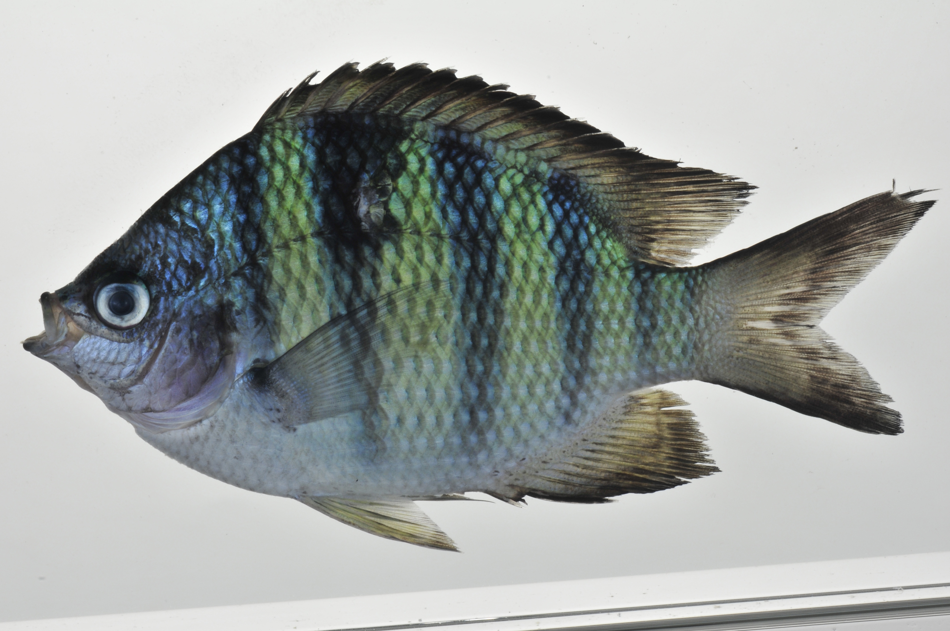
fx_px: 4151
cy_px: 316
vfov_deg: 8.7
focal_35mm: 158
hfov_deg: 13.1
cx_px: 475
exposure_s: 1/60
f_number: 25
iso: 200
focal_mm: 105
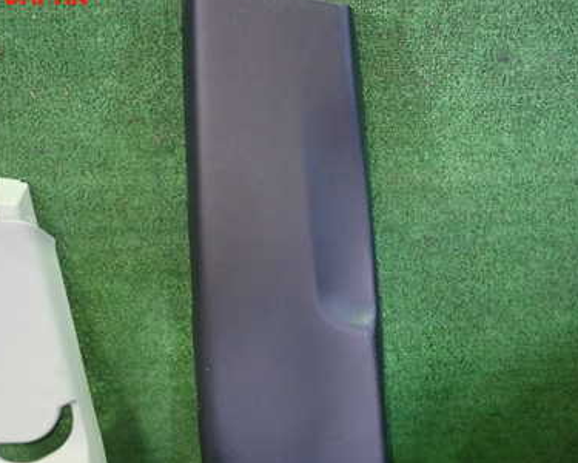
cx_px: 270
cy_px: 323
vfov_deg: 37.6
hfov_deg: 46.8
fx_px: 667
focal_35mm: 39
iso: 800
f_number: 2
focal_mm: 4.5
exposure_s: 1/30
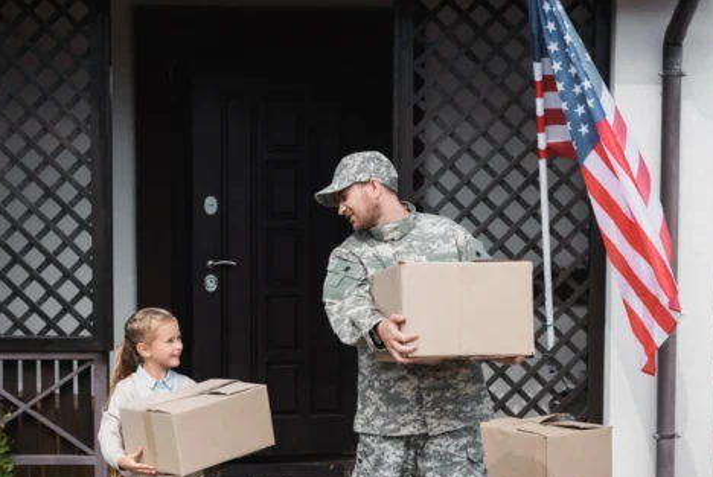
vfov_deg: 16.6
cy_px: 377
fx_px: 1626
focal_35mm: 82
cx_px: 390
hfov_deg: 24.7
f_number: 4.5
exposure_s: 1/640
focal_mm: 50
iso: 160
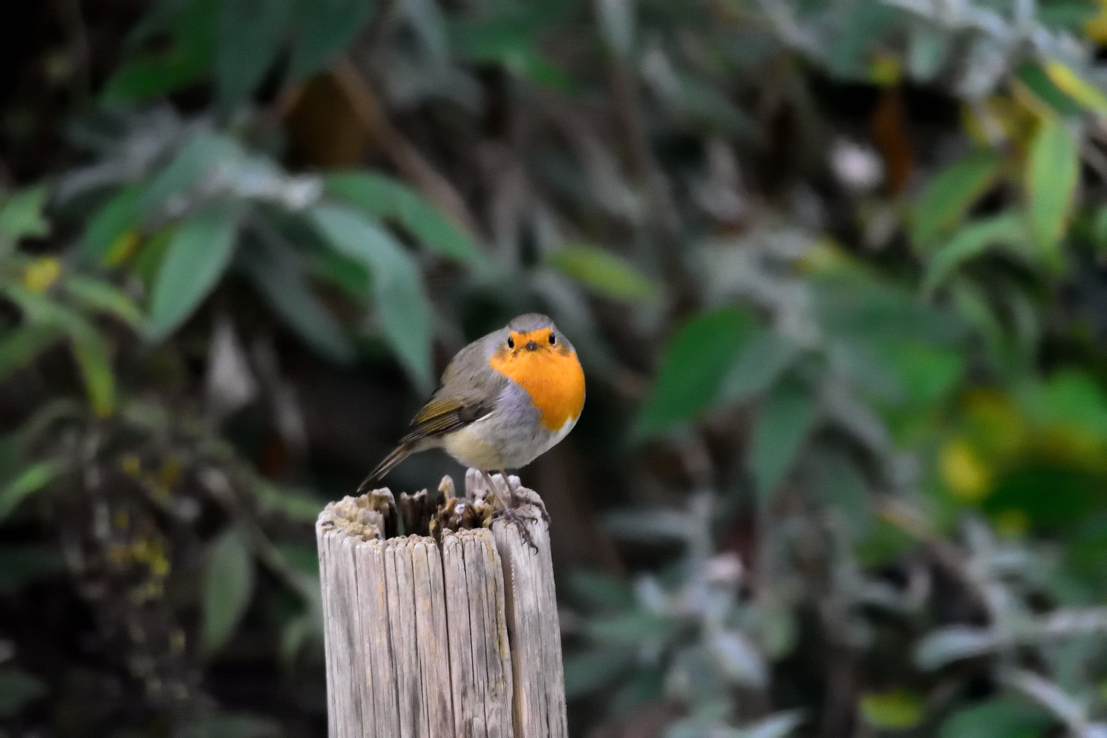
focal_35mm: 900
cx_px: 554
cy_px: 369
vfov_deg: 1.5
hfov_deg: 2.3
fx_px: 27673
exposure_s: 1/1600
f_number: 7.1
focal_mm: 600
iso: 6400
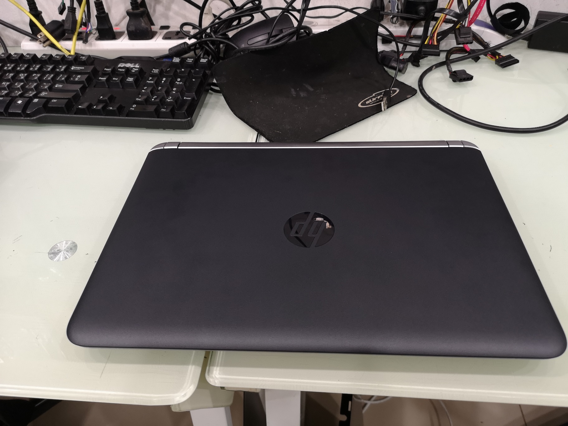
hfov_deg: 65.3
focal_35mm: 27
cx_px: 284
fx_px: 443
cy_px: 213
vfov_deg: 51.4
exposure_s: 1/33.3
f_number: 1.8
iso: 160
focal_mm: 3.95
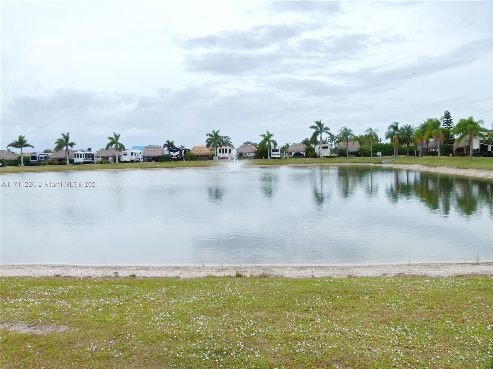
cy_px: 184
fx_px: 356
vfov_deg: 54.9
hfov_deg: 69.4
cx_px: 246
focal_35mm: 25
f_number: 4
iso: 100
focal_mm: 4.5
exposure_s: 1/800
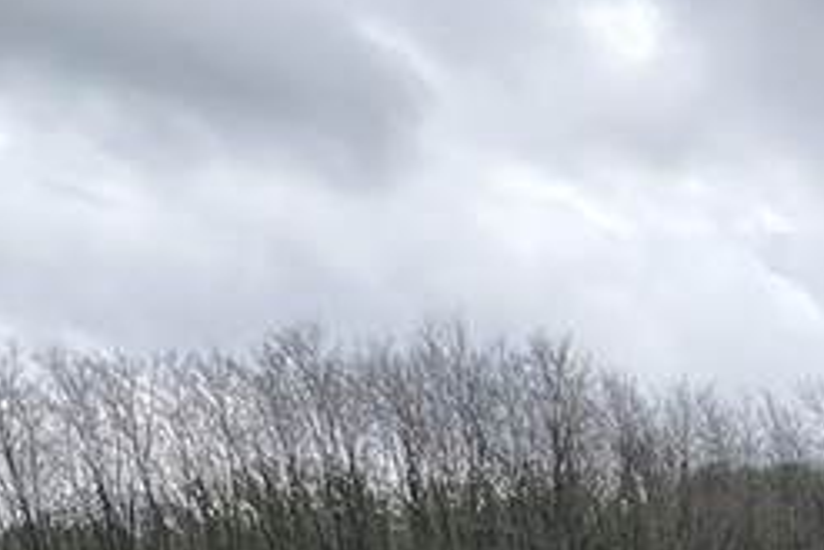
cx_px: 1278
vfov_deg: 16.0
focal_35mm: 70
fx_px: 1603
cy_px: 1040
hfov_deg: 22.8
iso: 32
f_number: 1.8
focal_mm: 1.57
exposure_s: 1/585
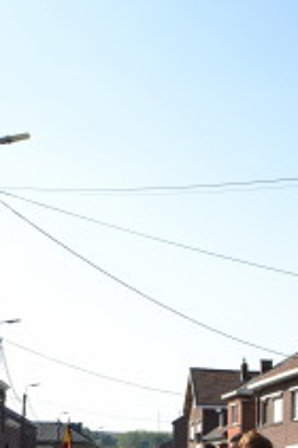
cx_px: 317
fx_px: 1021
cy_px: 454
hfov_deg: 16.2
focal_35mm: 82
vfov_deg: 23.7
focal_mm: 24
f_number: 8
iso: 100
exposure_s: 1/200
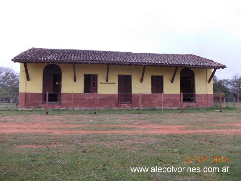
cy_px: 90
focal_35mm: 28
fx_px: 195
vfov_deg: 49.7
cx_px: 120
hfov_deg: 63.5
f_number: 2.7
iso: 80
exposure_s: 1/400
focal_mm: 4
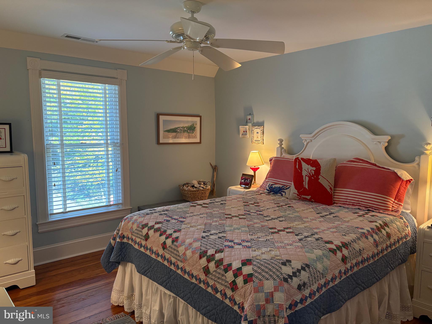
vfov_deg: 53.1
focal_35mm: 26
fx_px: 324
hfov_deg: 67.3
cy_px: 162
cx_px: 216
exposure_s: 1/120
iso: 200
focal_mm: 5.96
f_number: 1.6
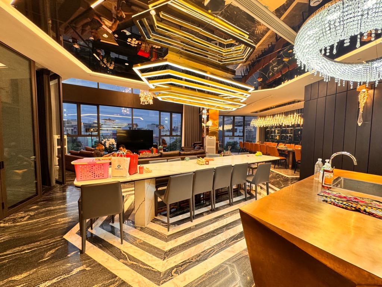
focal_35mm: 14
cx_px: 191
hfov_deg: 102.1
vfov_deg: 85.7
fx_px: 154
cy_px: 144
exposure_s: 1/50
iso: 250
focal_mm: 2.22
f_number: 2.2
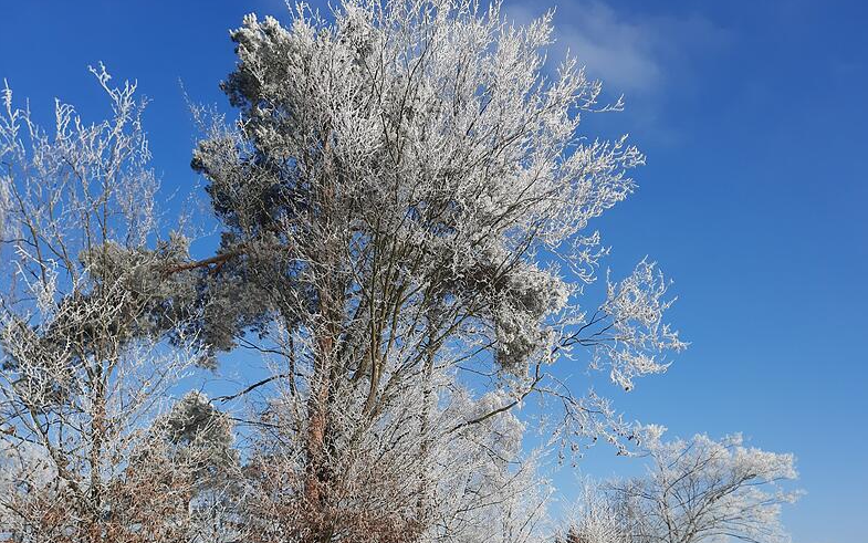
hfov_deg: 68.4
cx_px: 438
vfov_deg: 46.0
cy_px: 250
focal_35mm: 27
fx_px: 639
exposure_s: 1/1250
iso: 40
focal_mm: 4.6
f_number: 2
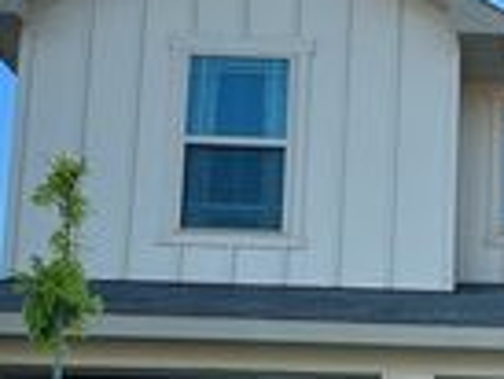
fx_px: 1384
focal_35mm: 95
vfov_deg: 15.3
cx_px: 589
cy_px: 396
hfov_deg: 19.5
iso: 50
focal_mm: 5.7
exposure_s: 1/1838
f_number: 1.5
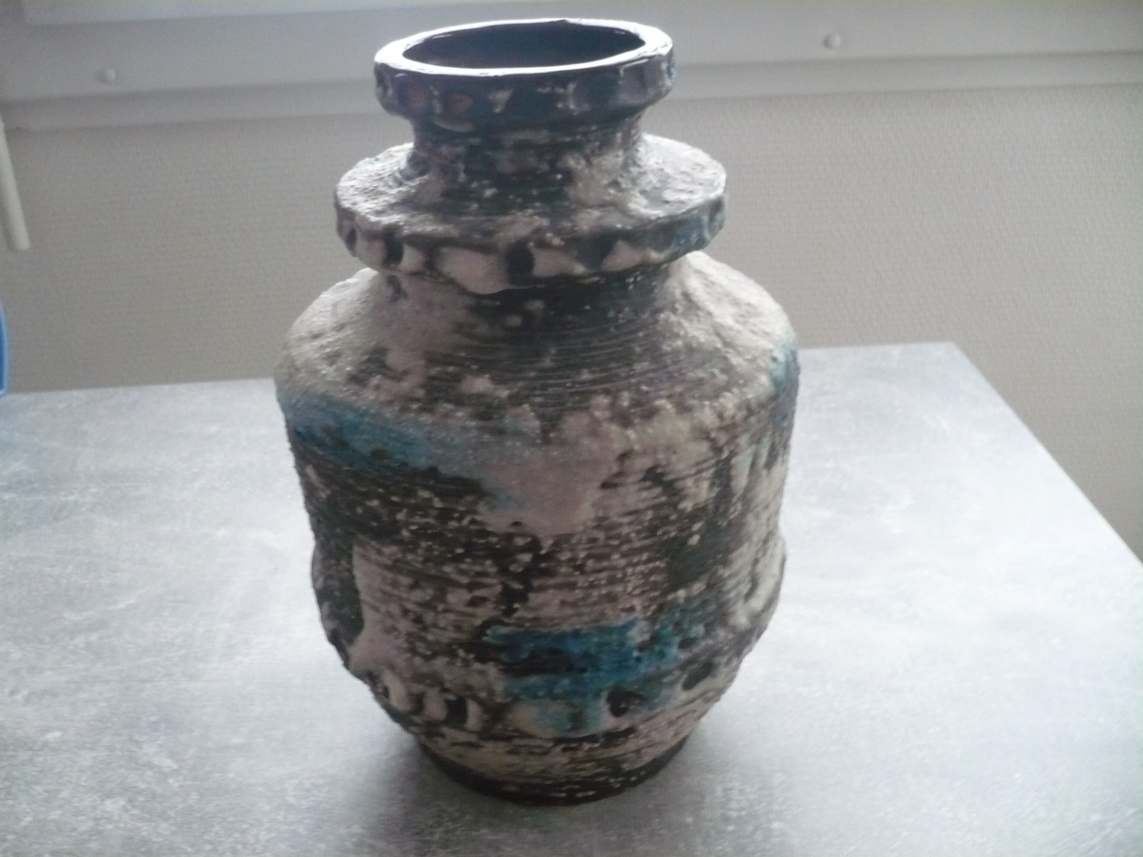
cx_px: 572
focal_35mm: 35
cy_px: 428
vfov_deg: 40.7
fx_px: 1156
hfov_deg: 52.6
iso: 400
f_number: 2.8
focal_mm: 5.8
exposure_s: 1/8
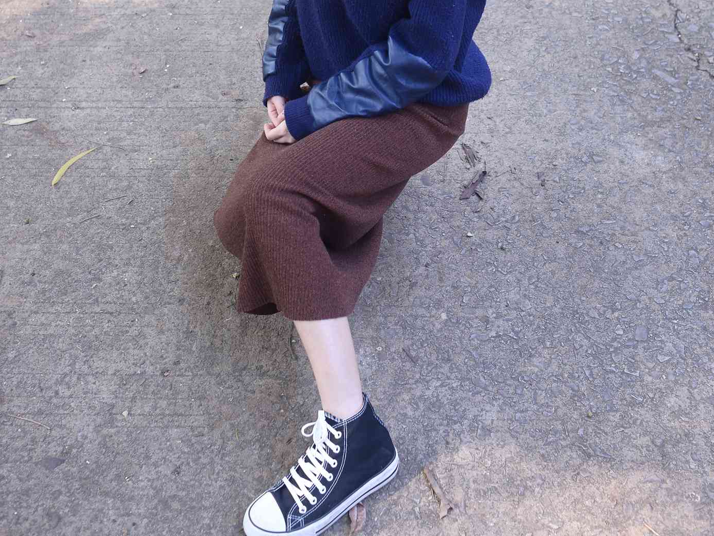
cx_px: 361
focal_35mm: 51
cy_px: 78
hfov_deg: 37.5
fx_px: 1052
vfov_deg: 27.7
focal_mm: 35
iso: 160
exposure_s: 1/40
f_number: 5.6
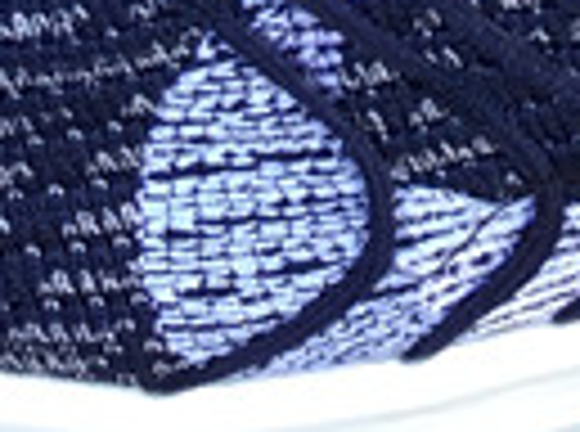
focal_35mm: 217
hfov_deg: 9.0
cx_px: 724
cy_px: -745
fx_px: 3626
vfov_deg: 6.4
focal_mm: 3.3
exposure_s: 1/50
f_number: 2.4
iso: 25
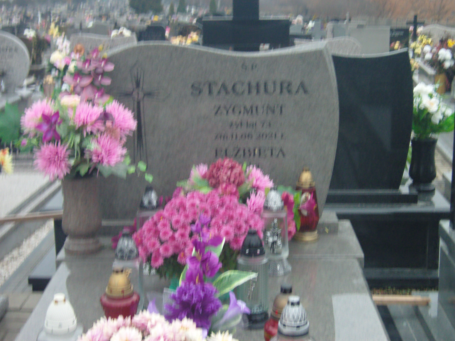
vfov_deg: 22.3
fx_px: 868
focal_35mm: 66
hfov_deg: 29.4
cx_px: 237
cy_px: 167
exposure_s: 1/8
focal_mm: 13.6
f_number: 3.8
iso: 200
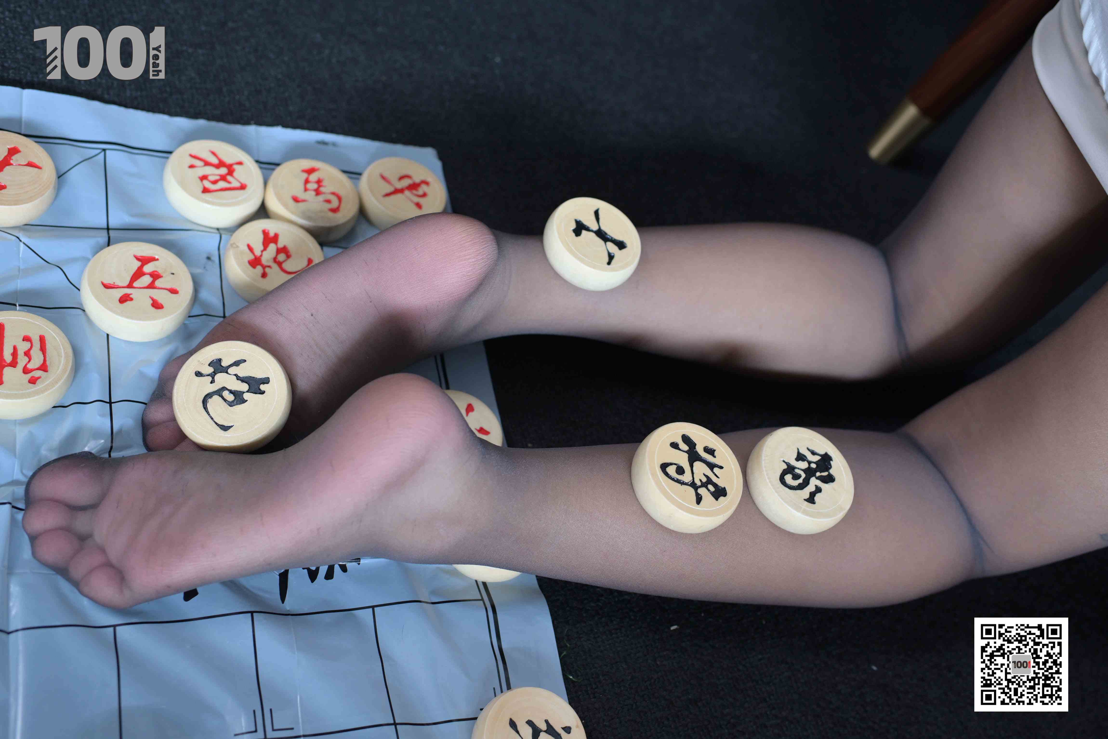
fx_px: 1077
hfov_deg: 54.4
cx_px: 554
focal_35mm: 35
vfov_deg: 37.9
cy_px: 370
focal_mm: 35
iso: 800
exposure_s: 1/125
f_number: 5
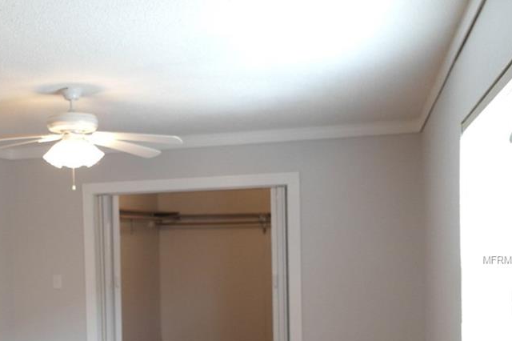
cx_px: 118
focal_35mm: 48
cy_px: 259
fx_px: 682
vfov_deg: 27.6
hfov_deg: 39.8
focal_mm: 20
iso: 400
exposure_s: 1/60
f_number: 3.5
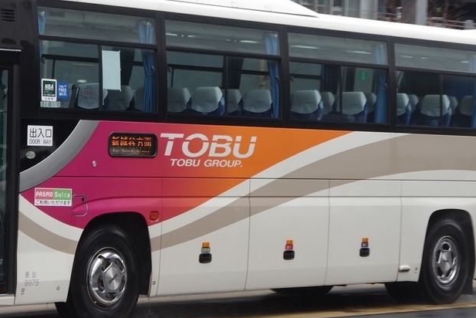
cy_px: 136
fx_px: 1852
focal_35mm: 140
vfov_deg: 9.8
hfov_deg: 14.6
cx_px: 164
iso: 400
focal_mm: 48
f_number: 8
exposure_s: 1/200
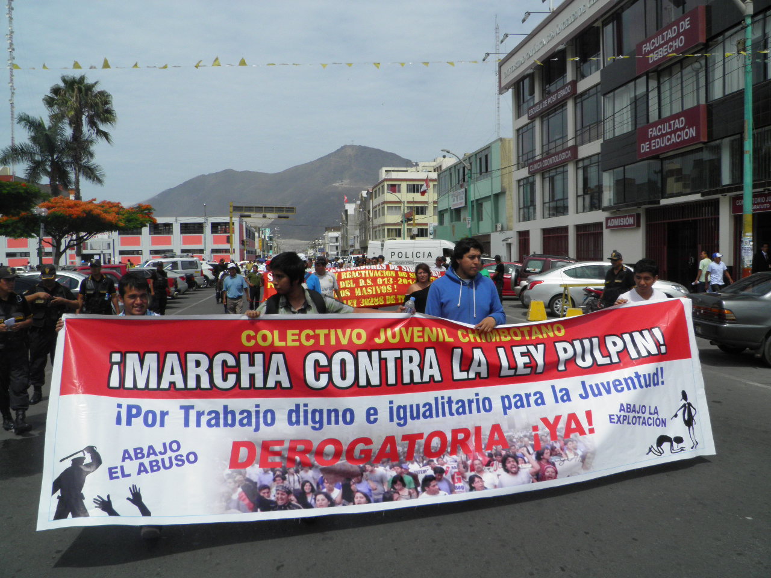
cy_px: 289
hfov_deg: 63.4
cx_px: 386
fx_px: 624
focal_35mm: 28
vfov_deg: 49.7
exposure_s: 1/1000
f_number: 5.7
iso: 100
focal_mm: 4.9
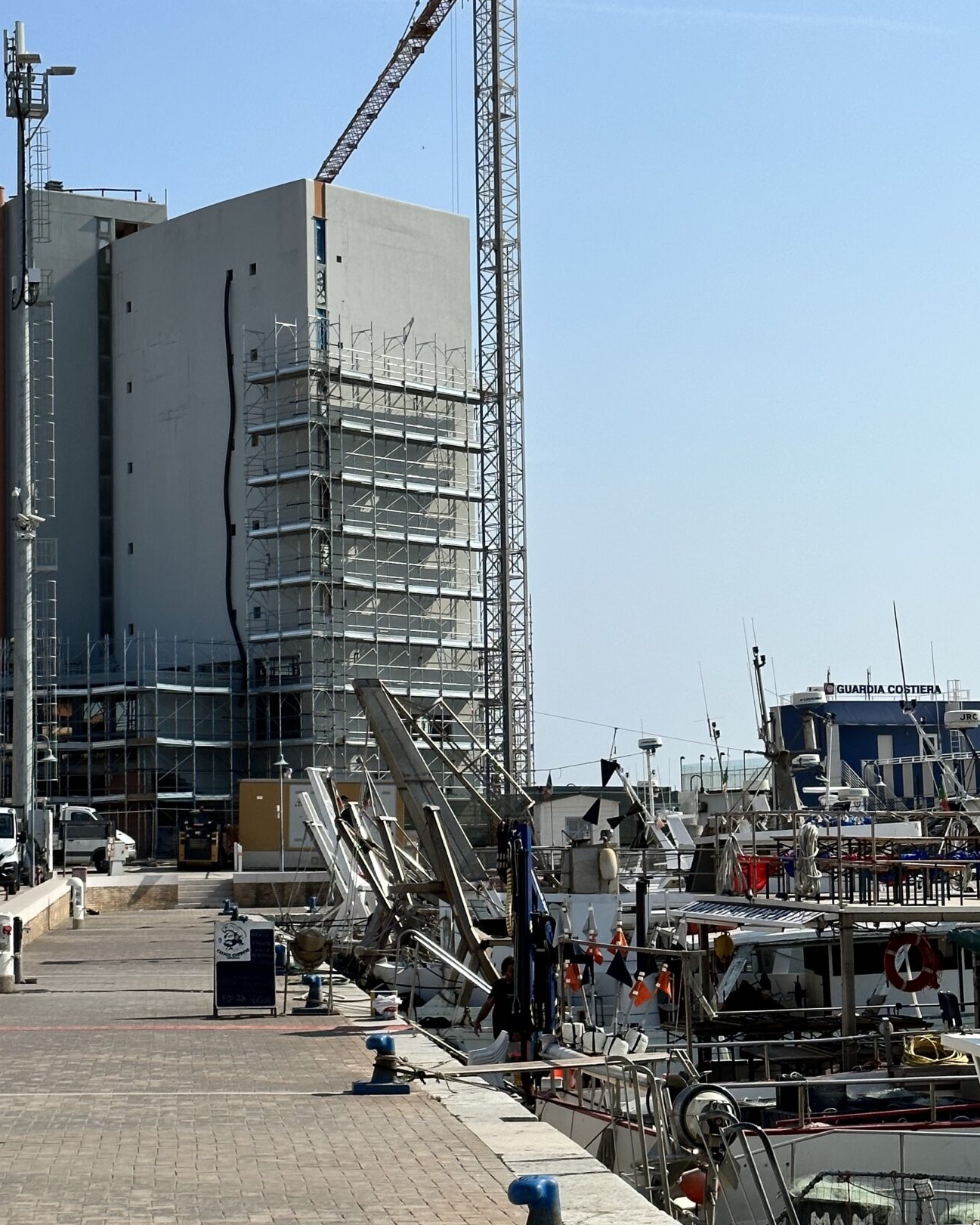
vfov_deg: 25.7
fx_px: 2683
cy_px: 551
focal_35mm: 74
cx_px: 383
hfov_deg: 20.7
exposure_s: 1/8929
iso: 64
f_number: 1.78
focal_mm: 6.86
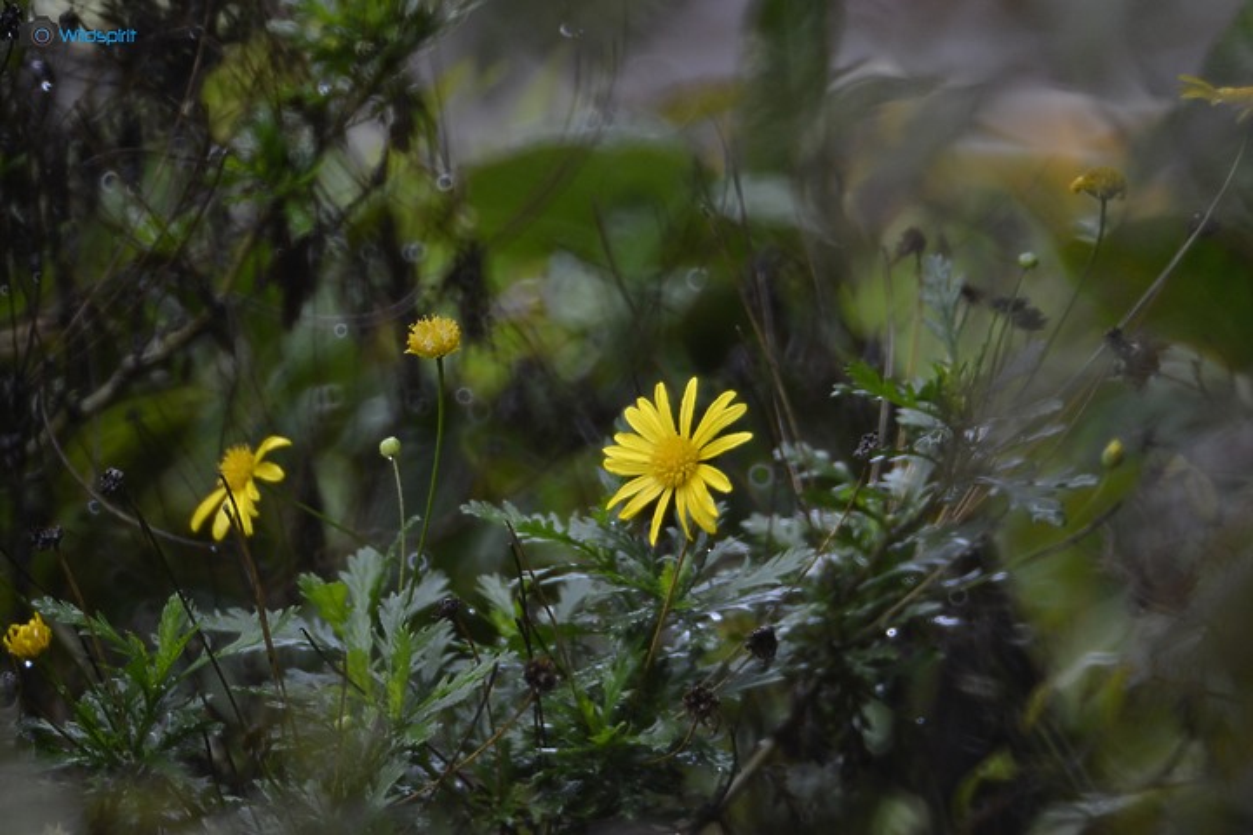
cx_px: 626
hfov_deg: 4.6
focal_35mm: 450
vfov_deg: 3.1
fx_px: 15661
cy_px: 418
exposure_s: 1/125
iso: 500
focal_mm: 300
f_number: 5.6
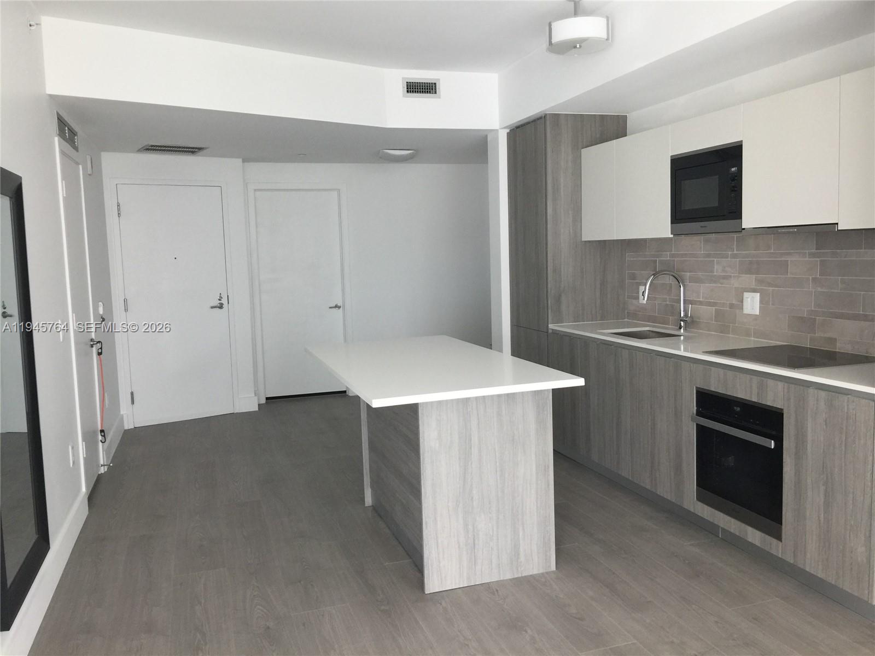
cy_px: 328
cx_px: 438
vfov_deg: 48.2
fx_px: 733
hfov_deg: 61.7
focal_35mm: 29
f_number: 2.2
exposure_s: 1/30
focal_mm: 4.15
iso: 50
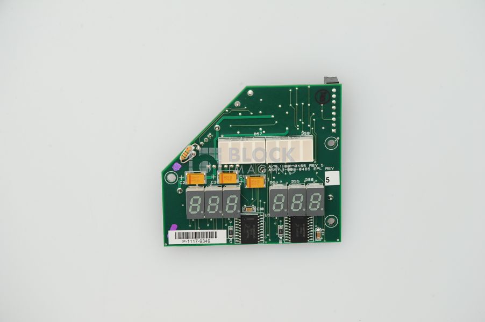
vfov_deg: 11.4
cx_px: 242
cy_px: 161
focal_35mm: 120
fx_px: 1615
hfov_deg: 17.1
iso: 800
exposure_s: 1/100
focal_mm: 120
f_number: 10
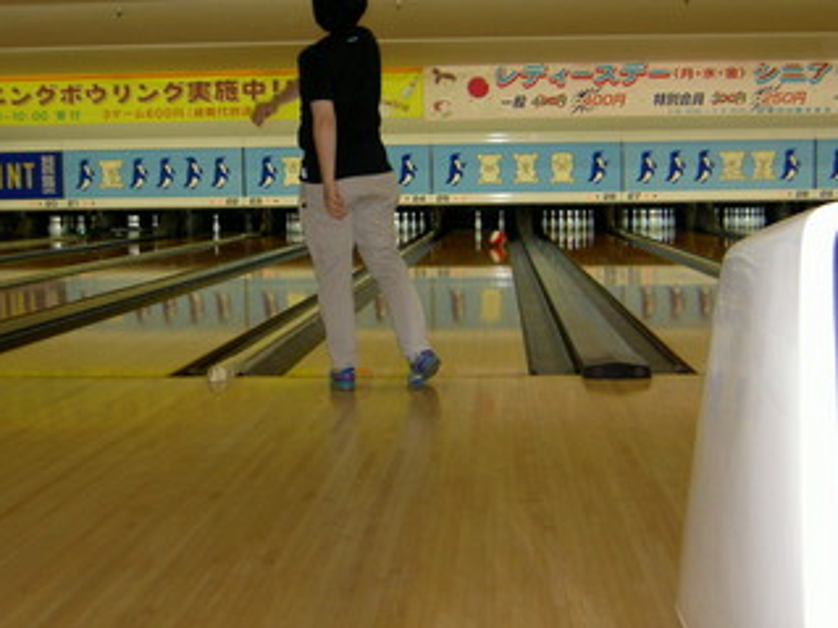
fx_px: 1162
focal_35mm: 48
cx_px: 420
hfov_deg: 39.7
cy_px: 234
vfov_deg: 30.1
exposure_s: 1/60
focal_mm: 5.6
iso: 100
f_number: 2.8
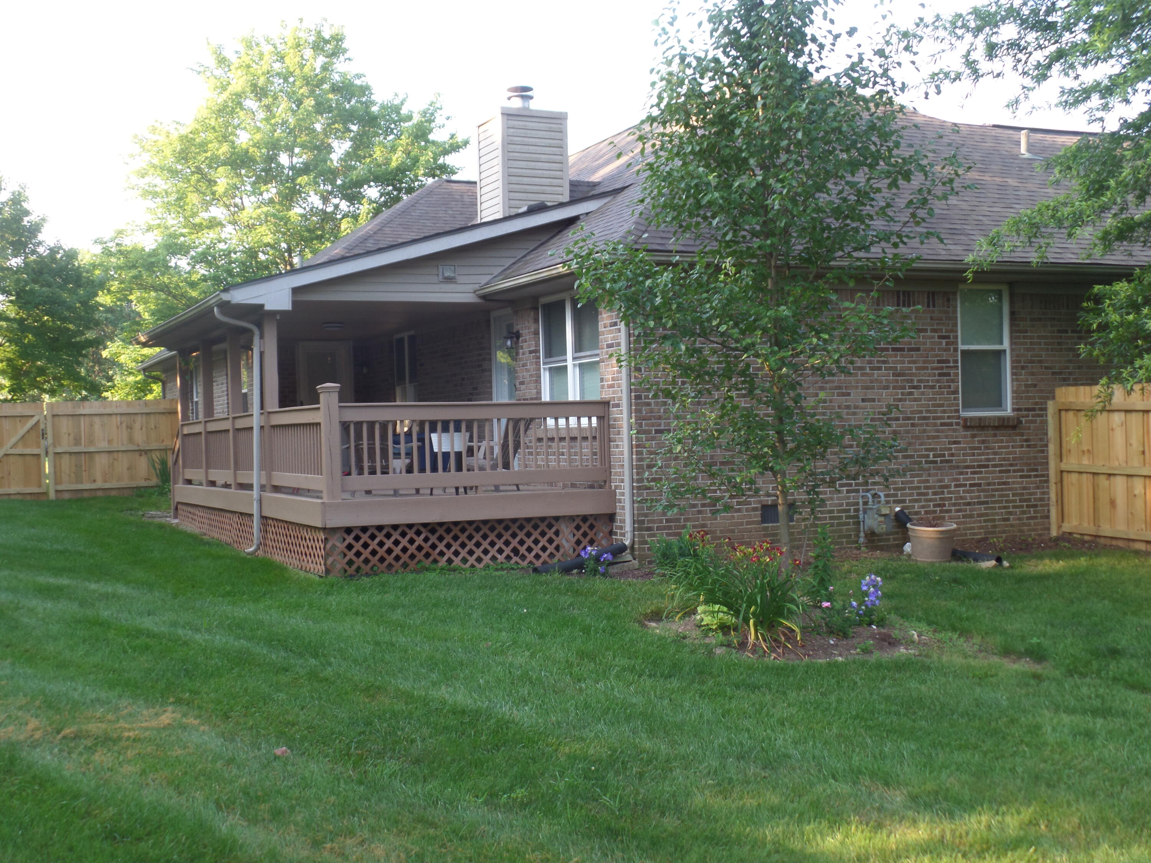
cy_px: 432
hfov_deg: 44.8
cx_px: 576
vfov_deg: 34.3
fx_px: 1397
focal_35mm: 42
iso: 100
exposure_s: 1/90
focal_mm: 7.5
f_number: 3.2
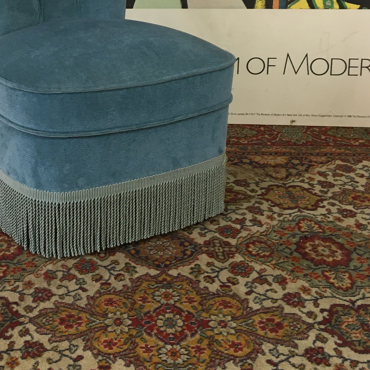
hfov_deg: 28.8
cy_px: 78
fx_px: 701
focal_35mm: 58
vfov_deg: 29.0
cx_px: 66
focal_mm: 4.15
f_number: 2.2
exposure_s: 1/33
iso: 80
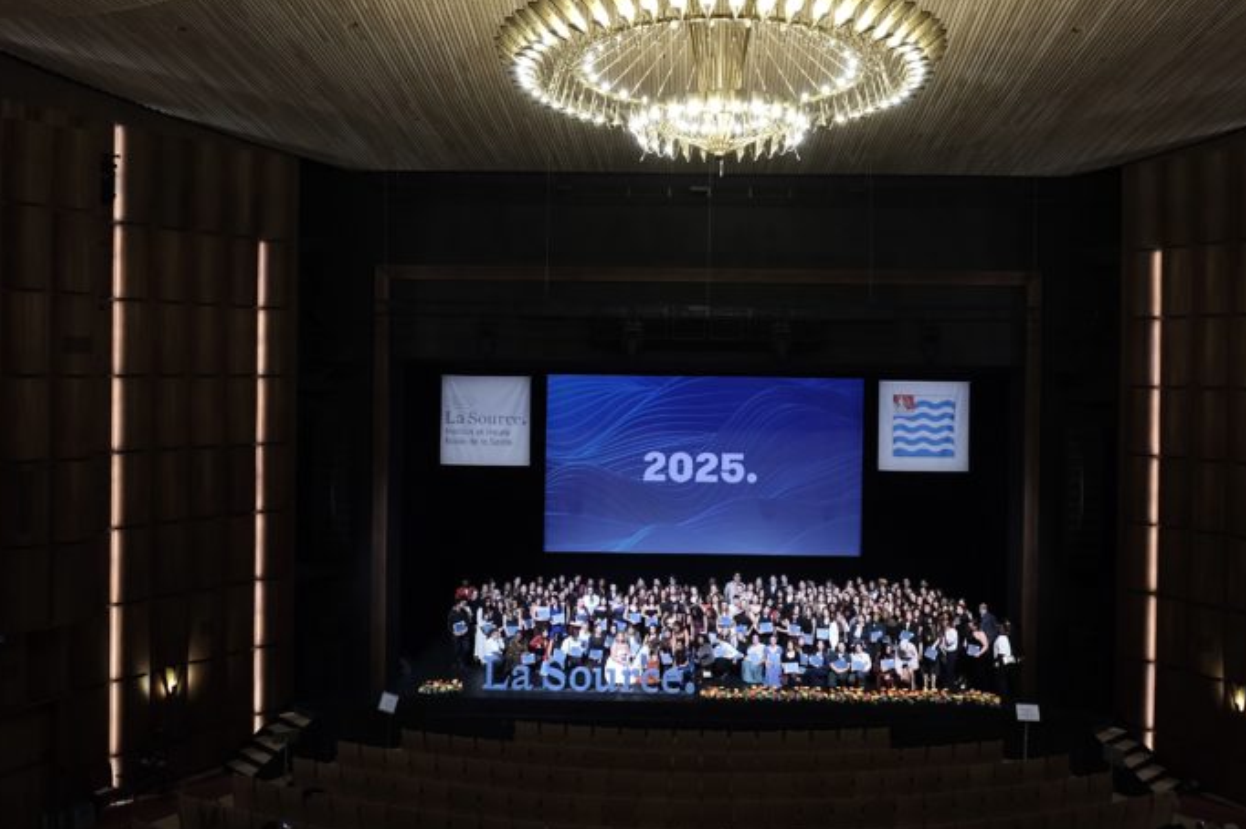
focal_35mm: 27
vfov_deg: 47.8
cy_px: 368
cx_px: 688
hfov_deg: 67.2
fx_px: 934
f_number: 4.5
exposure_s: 1/80
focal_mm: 16
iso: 3200
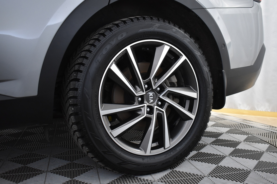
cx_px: 138
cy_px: 92
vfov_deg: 34.2
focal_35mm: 39
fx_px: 300
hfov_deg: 49.6
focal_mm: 26
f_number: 4
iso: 1250
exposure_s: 1/40
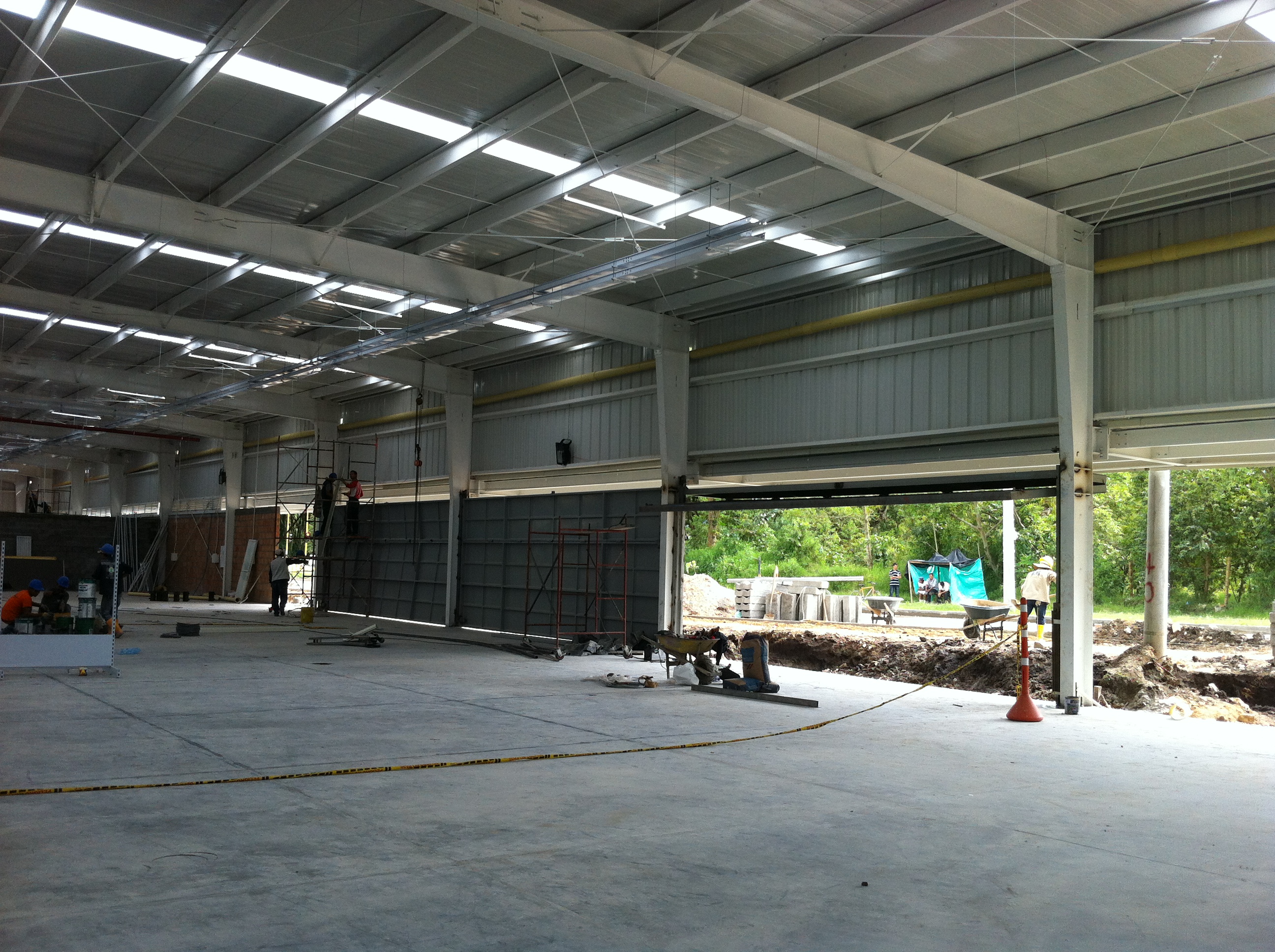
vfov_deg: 40.6
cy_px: 476
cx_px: 638
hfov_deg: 52.7
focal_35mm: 35
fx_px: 1287
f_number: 2.8
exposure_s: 1/164
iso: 80
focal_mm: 3.85
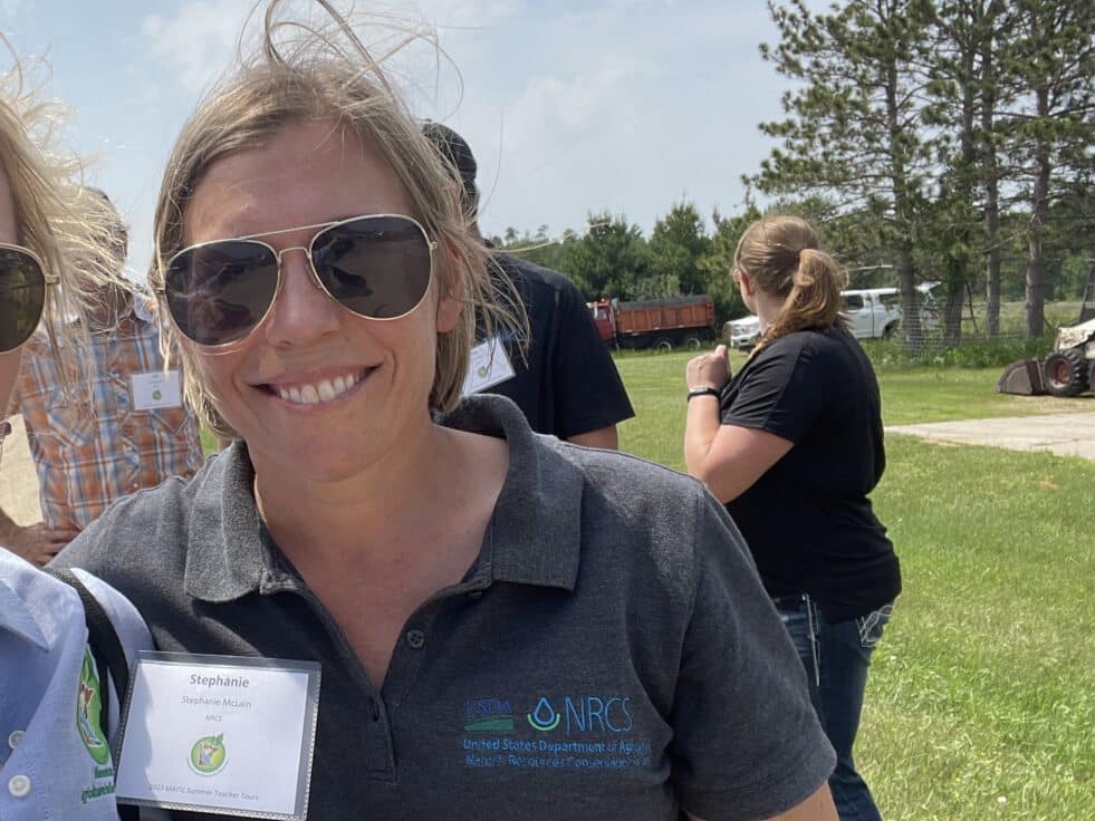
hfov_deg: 49.4
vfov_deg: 39.7
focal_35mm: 36
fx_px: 1139
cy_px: 409
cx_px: 277
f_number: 2.2
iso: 25
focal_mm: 2.71
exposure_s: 1/594
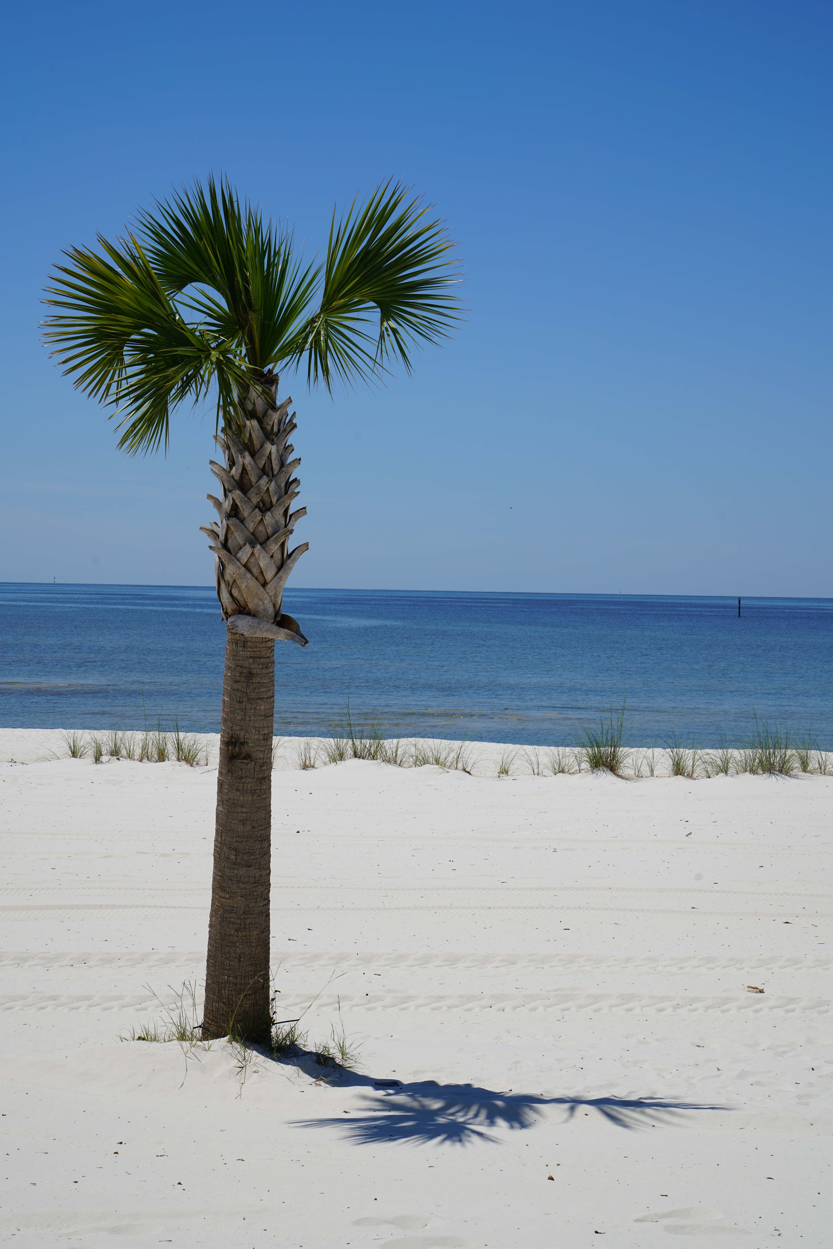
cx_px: 416
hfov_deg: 21.9
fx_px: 2151
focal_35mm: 62
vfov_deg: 32.4
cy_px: 624
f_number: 14
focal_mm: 62
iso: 100
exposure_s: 1/250
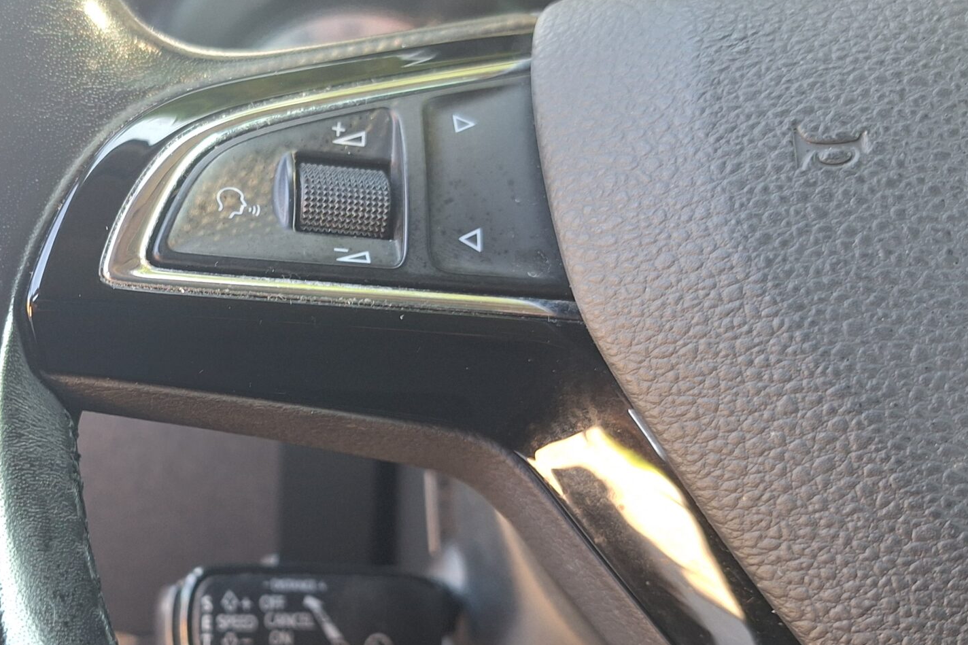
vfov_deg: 31.0
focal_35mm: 43
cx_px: 181
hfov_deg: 43.1
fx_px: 1156
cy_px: 408
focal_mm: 5.54
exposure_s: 1/50
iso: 125
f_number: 1.8
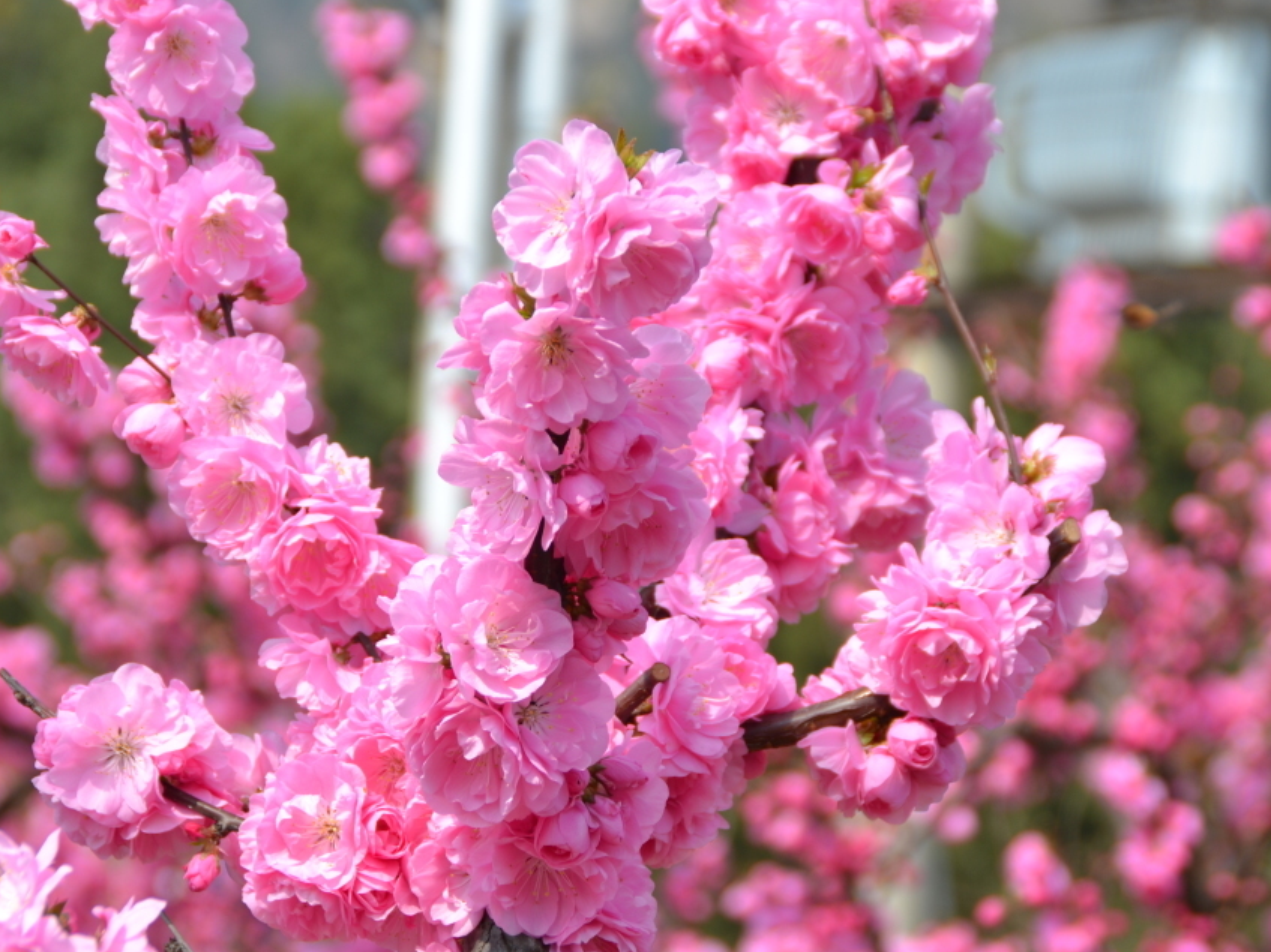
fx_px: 5507
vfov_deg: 9.9
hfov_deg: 13.2
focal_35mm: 150
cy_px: 486
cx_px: 564
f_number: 8
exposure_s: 1/250
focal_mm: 86
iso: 110
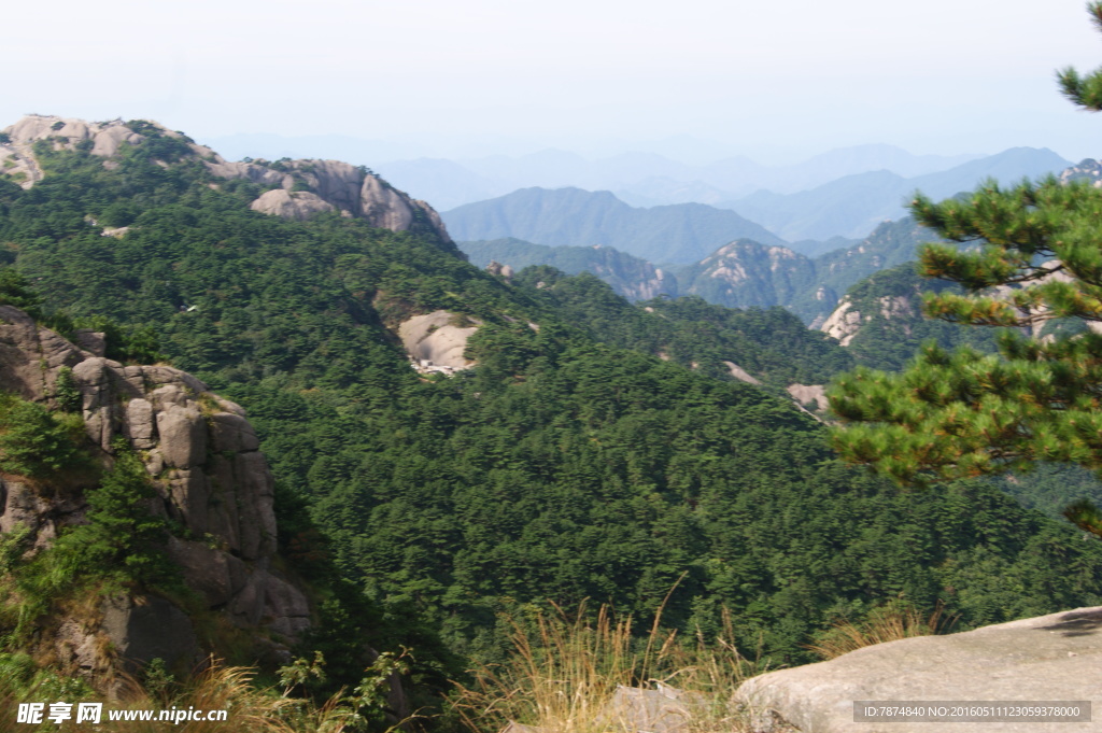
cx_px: 551
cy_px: 366
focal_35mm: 45
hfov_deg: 43.6
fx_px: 1376
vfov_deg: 29.8
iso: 100
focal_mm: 30
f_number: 10
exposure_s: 1/80
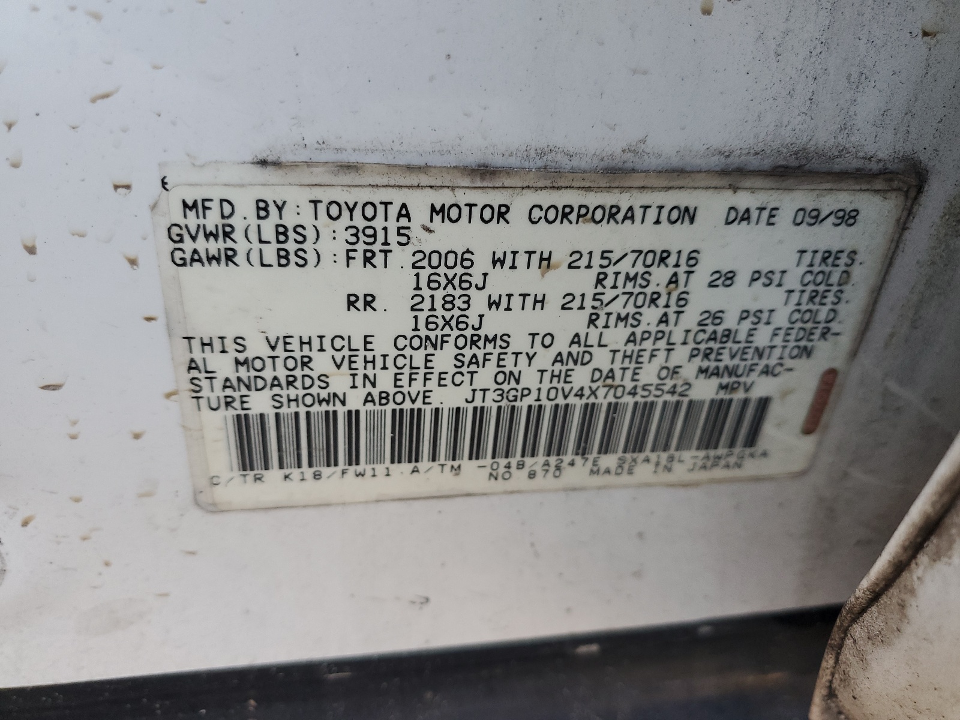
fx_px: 721
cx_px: 480
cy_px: 360
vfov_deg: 53.1
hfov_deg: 67.3
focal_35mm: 26
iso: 83
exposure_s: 1/120
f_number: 1.5
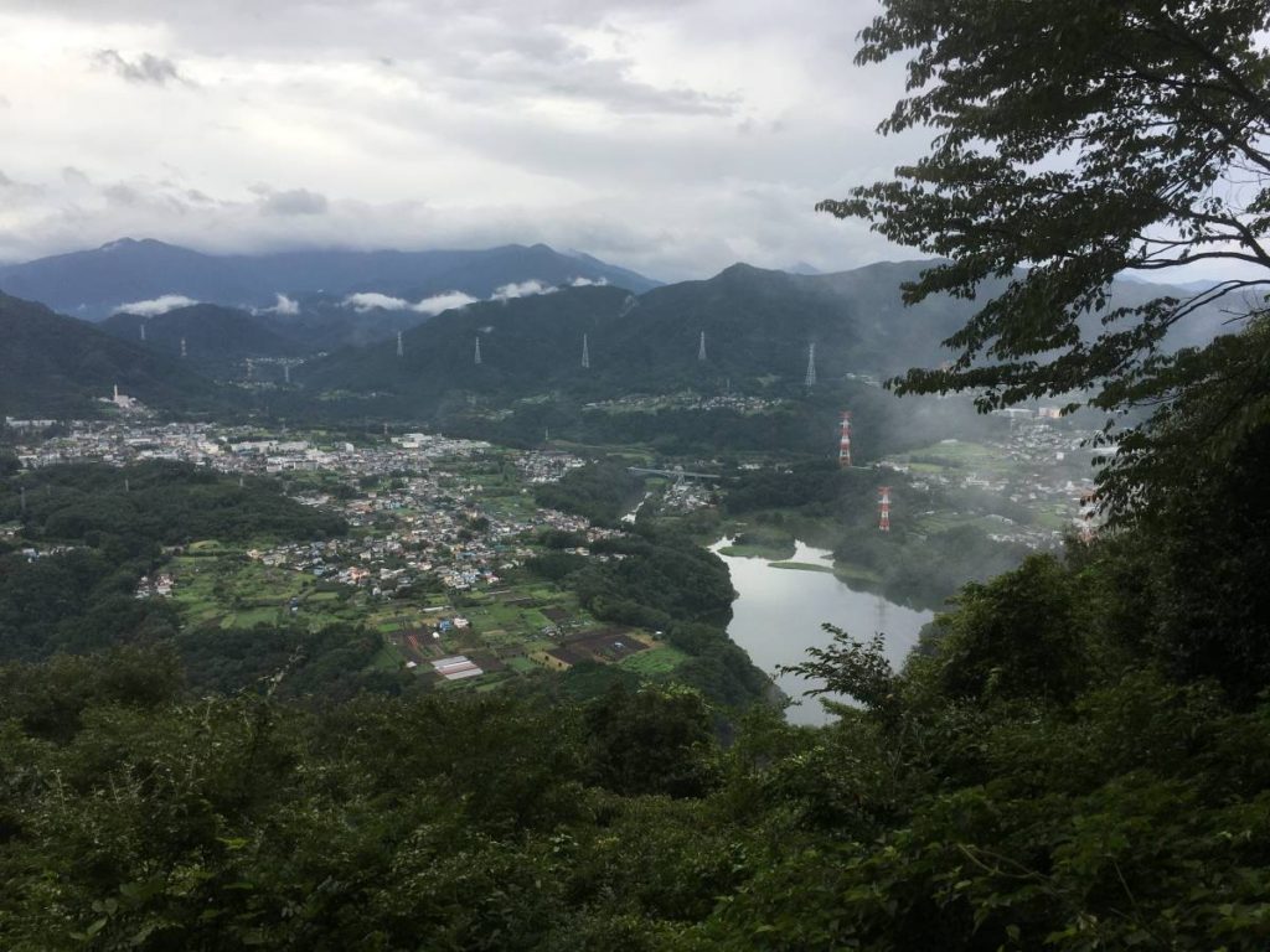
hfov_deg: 61.7
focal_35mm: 29
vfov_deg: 48.2
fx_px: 1064
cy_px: 476
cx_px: 635
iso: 25
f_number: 2.2
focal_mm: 4.15
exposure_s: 1/657
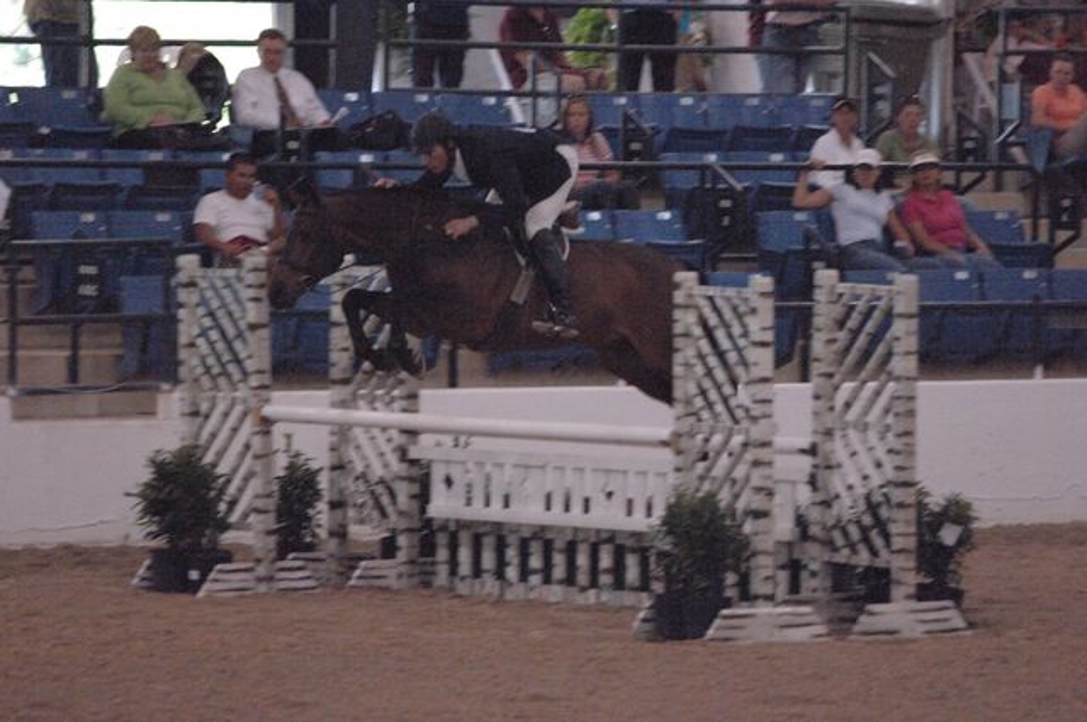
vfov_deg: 4.6
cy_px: 361
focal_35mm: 300
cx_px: 544
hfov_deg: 6.9
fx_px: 9047
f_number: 2.8
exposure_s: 1/320
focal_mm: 200
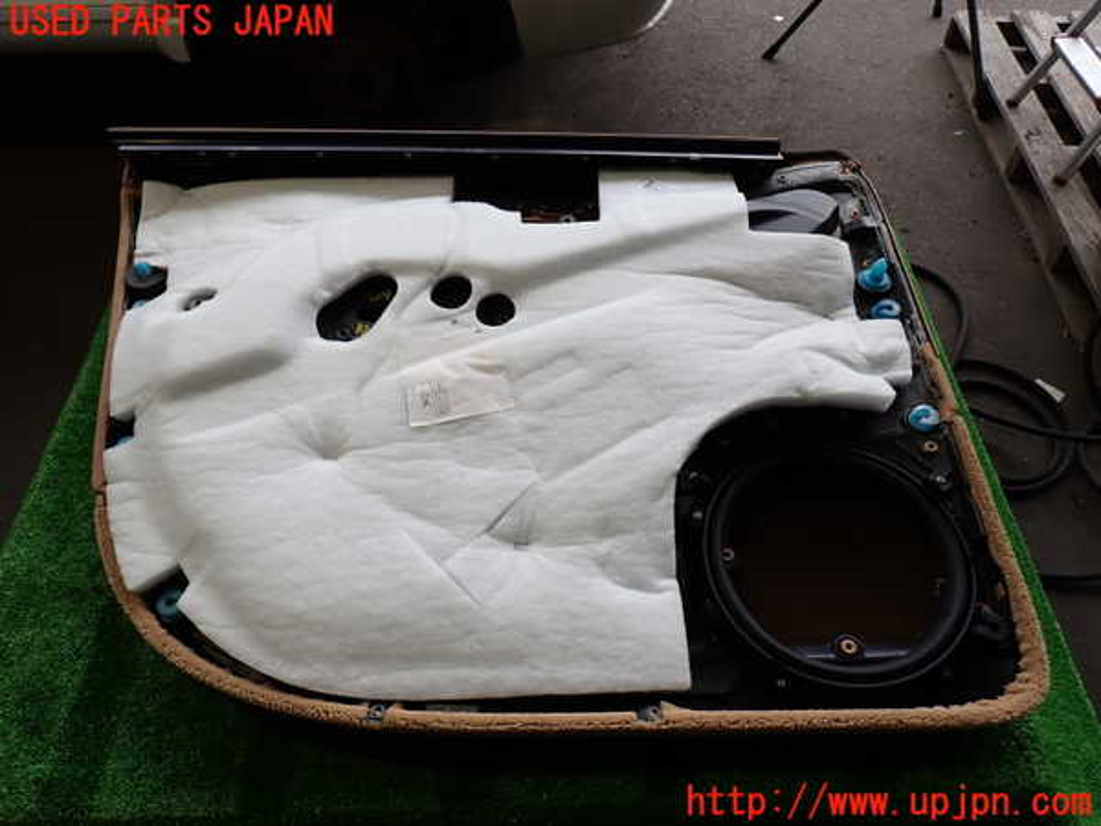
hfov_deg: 69.4
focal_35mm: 25
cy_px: 413
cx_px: 550
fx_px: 795
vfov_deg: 54.9
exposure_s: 1/60
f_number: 2.8
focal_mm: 4.5
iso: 100
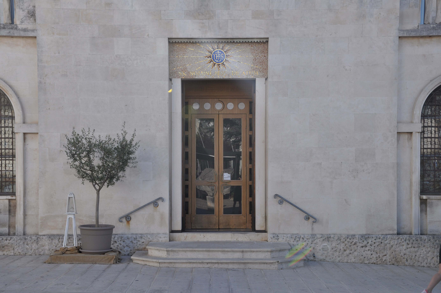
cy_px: 146
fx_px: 771
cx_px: 220
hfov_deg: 31.9
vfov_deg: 21.5
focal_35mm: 63
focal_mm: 42
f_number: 8
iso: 200
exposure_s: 1/250
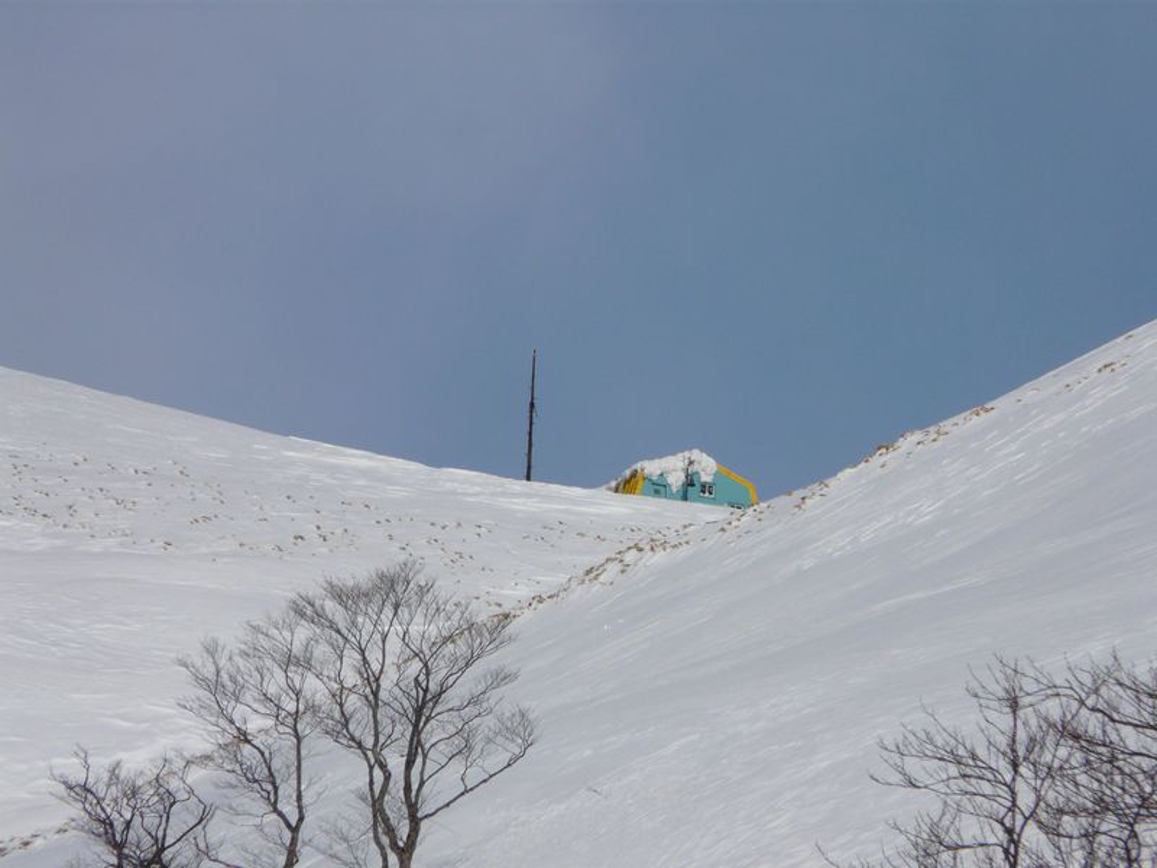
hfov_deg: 3.9
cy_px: 434
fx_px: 16846
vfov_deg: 3.0
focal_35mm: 504
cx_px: 578
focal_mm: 82.8
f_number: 8
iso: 100
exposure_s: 1/1000
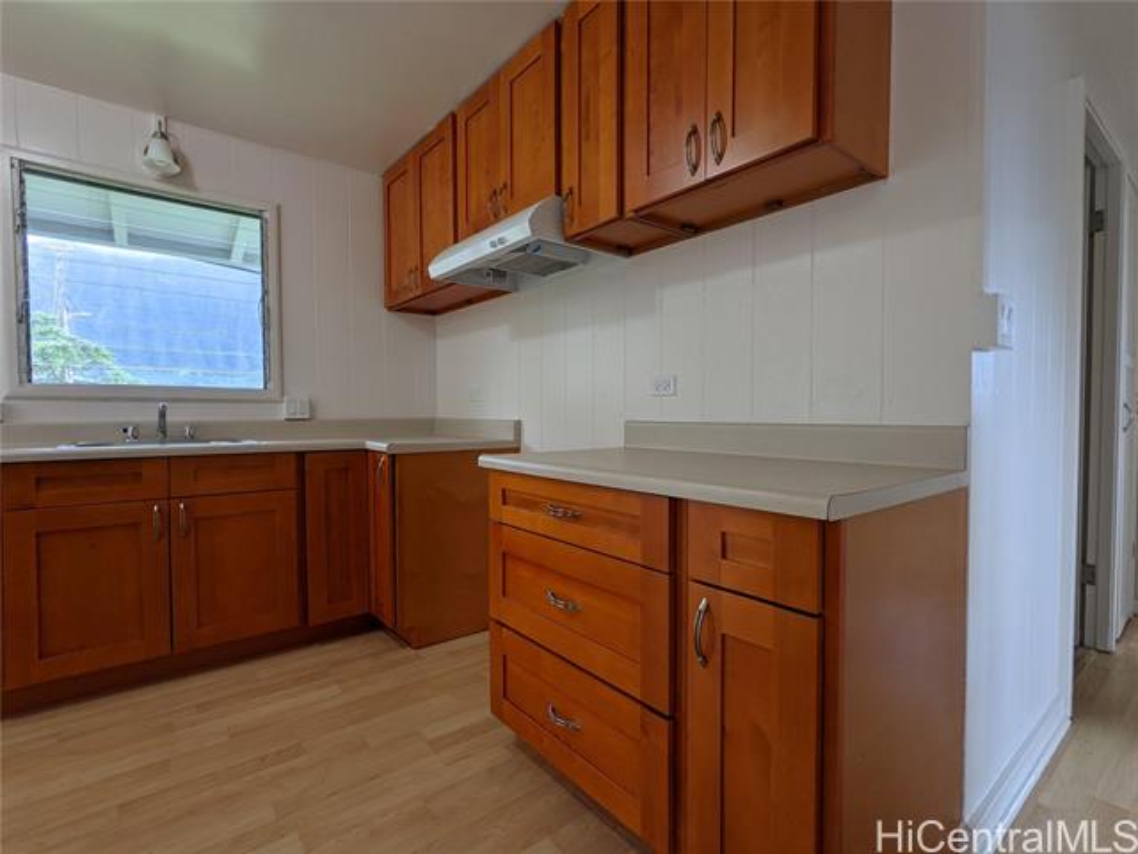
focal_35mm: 16
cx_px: 569
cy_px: 427
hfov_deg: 94.5
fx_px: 526
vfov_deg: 78.1
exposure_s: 1/40
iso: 37
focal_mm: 2.22
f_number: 2.2
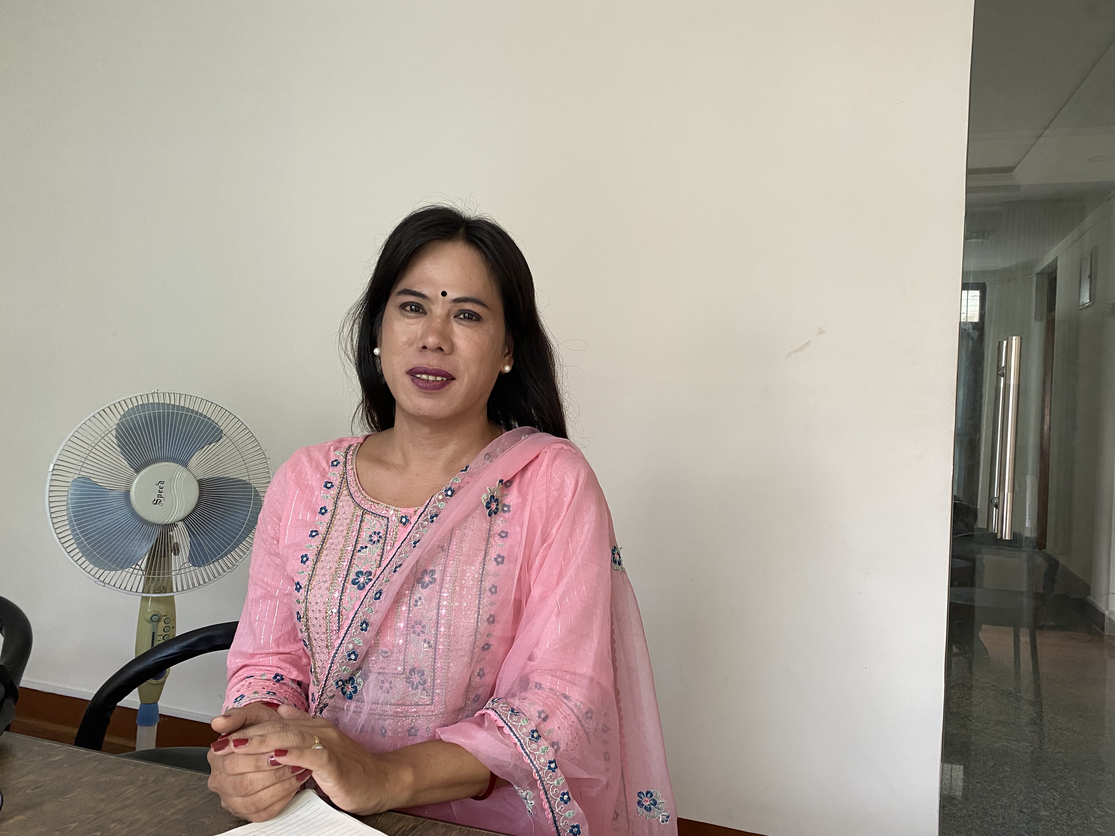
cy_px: 418
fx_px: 837
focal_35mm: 26
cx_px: 558
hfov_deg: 67.3
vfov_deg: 53.1
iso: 200
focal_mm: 4.25
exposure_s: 1/60
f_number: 1.8
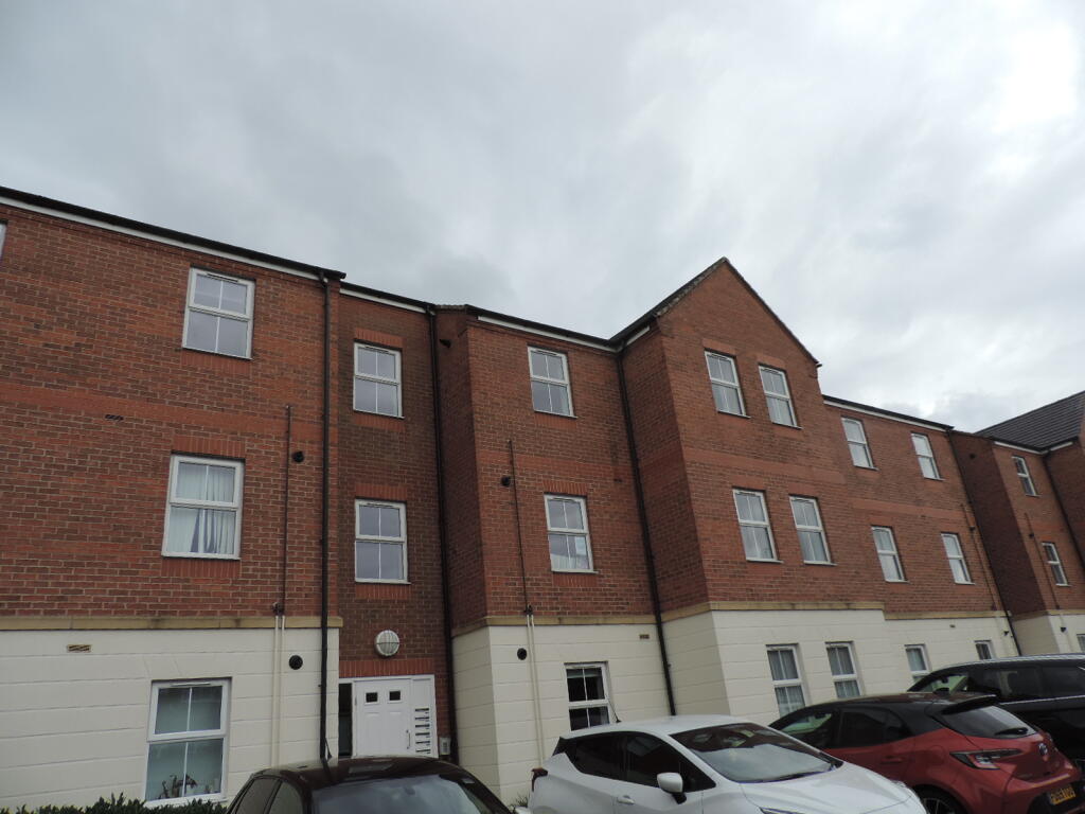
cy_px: 407
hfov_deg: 71.6
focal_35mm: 24
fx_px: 752
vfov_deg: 56.8
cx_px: 542
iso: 80
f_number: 3
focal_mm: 4.3
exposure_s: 1/800
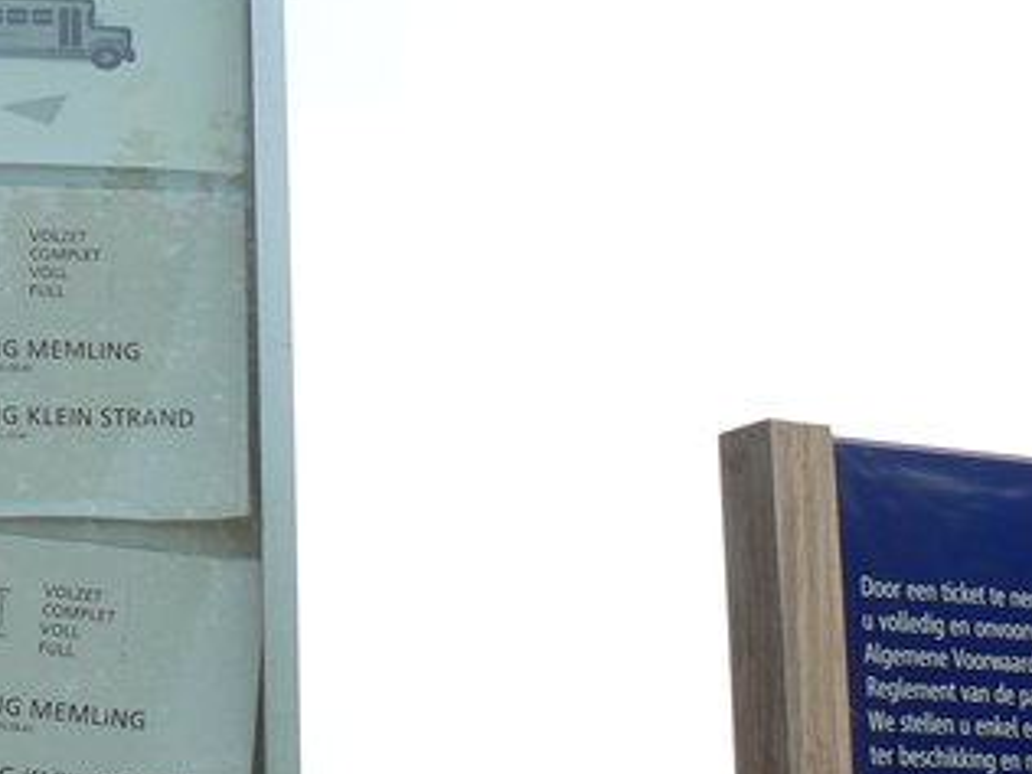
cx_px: -118
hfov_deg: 20.5
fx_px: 2713
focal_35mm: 91
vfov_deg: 16.2
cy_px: 539
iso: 100
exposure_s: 1/1000
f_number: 3.6
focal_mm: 6
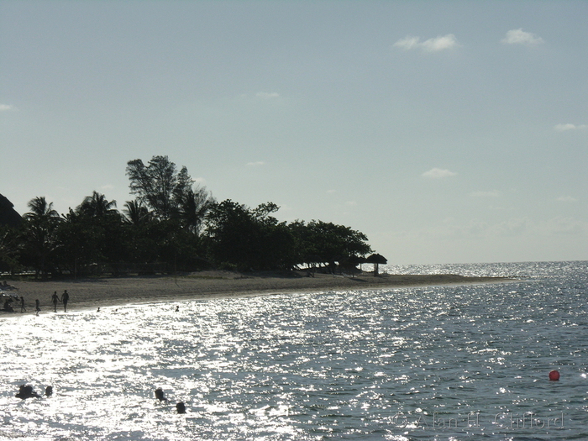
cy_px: 220
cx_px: 294
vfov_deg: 11.7
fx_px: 2157
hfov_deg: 15.5
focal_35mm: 127
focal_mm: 32.4
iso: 100
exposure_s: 1/1337
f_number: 3.8
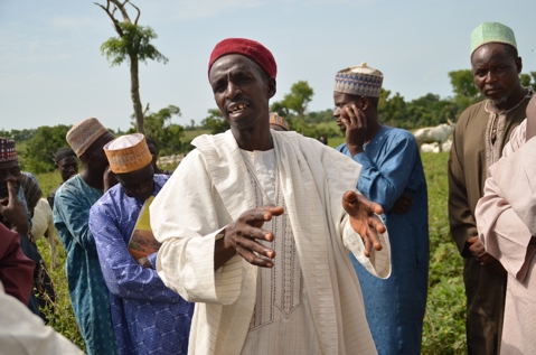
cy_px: 178
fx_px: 624
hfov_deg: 46.5
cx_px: 268
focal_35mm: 42
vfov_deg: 31.7
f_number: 4.5
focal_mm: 28
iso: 100
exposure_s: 1/800
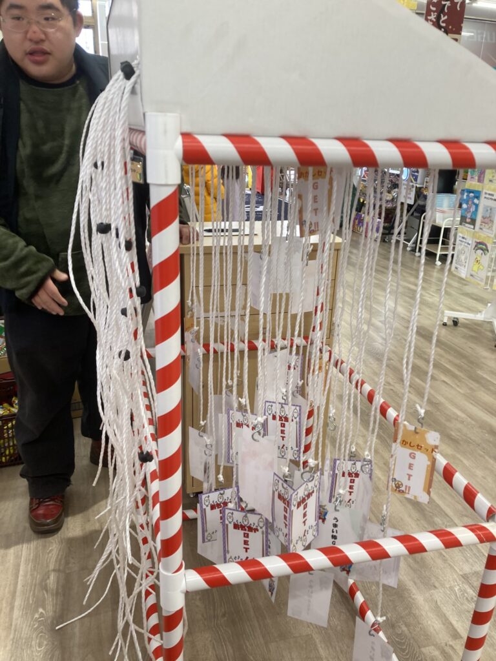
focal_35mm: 28
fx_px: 535
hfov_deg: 49.7
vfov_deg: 63.4
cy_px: 330
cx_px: 248
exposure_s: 1/100
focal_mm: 3.99
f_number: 1.8
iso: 64
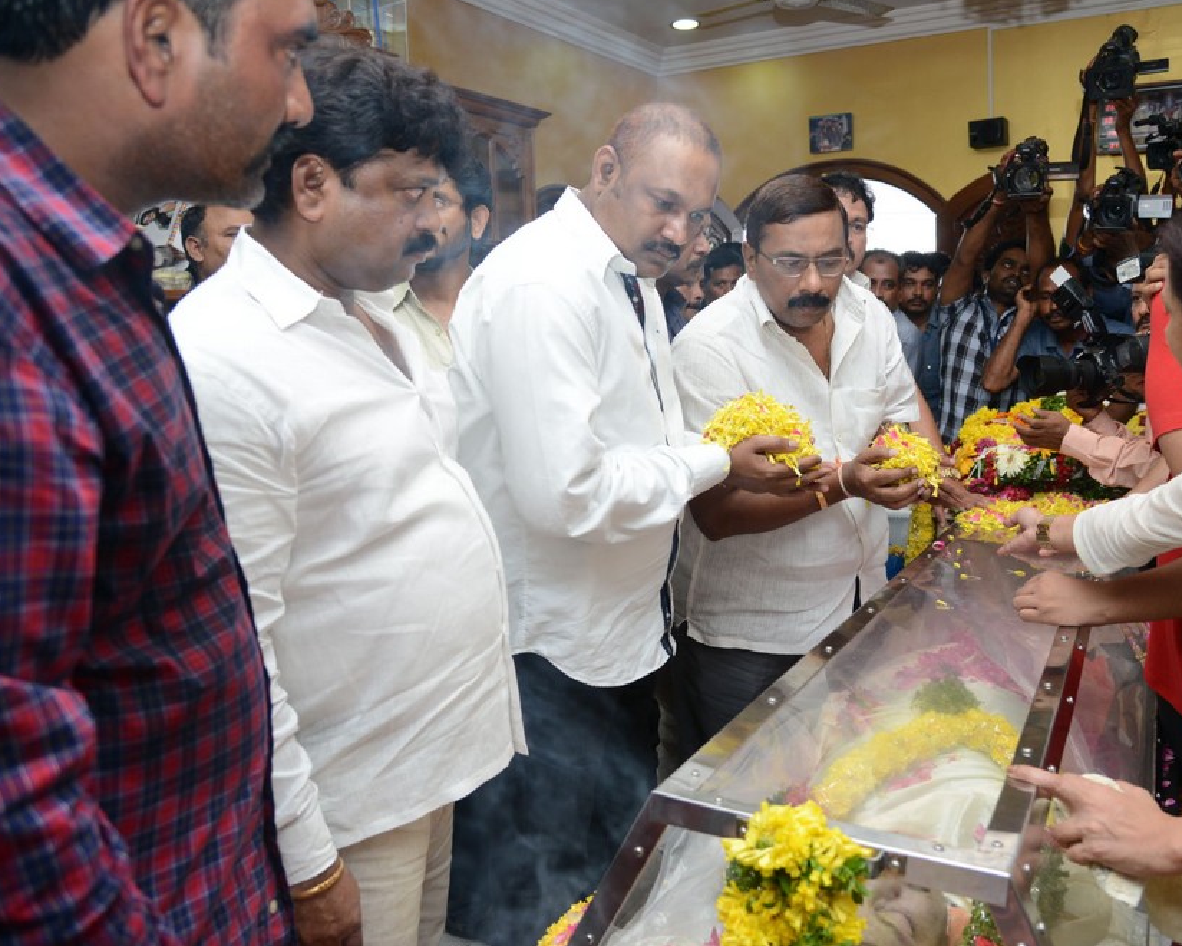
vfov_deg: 51.5
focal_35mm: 28
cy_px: 474
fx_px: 979
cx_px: 668
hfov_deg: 62.0
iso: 640
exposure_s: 1/125
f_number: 4.5
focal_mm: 24
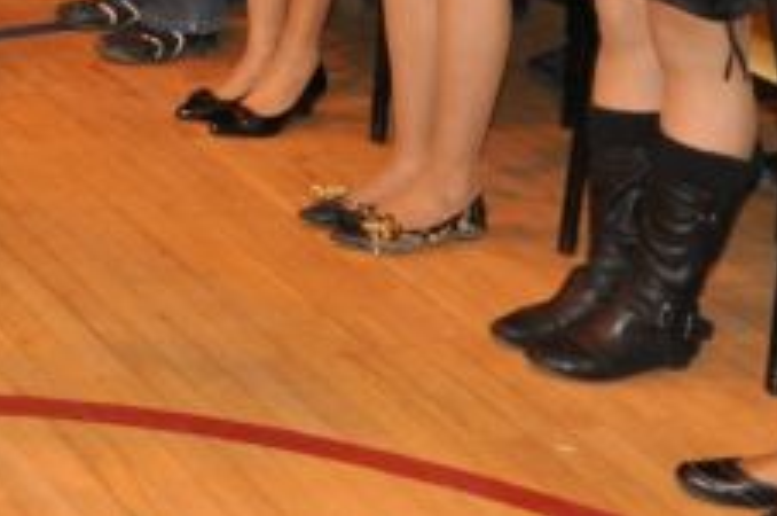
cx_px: -303
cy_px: -394
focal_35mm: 106
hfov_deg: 17.7
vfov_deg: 11.9
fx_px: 2285
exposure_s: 1/60
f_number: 5.6
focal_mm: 20
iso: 800
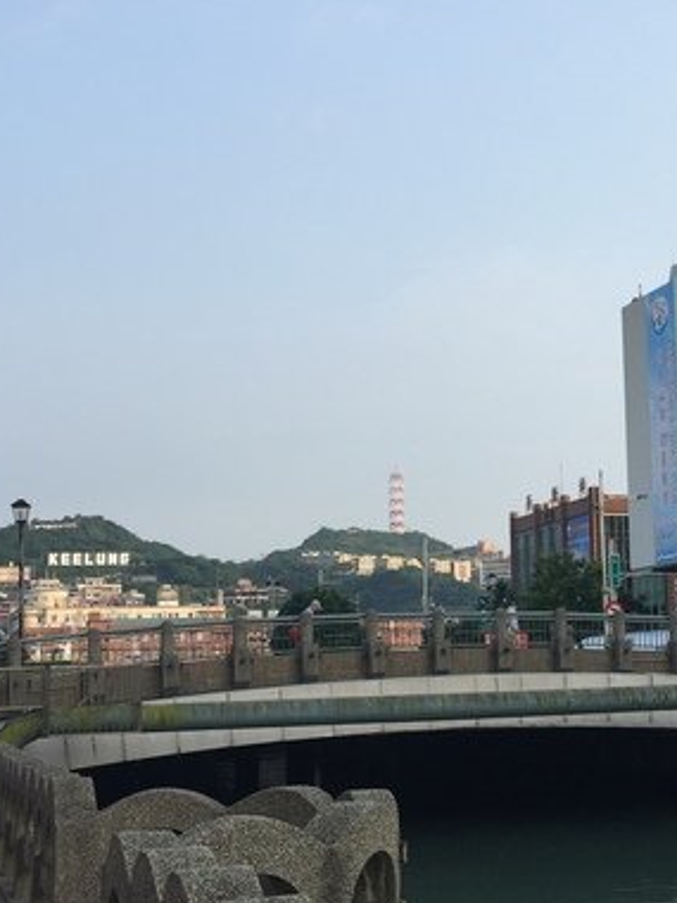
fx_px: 1591
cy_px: 478
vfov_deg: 31.7
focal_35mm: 61
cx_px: 565
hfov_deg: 23.6
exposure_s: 1/648
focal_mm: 4.15
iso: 32
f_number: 2.2
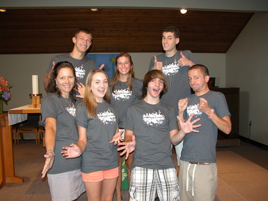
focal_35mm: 35
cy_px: 100
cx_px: 134
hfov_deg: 52.6
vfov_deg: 40.7
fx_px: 271
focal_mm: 8.9
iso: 200
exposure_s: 1/60
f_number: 2.8
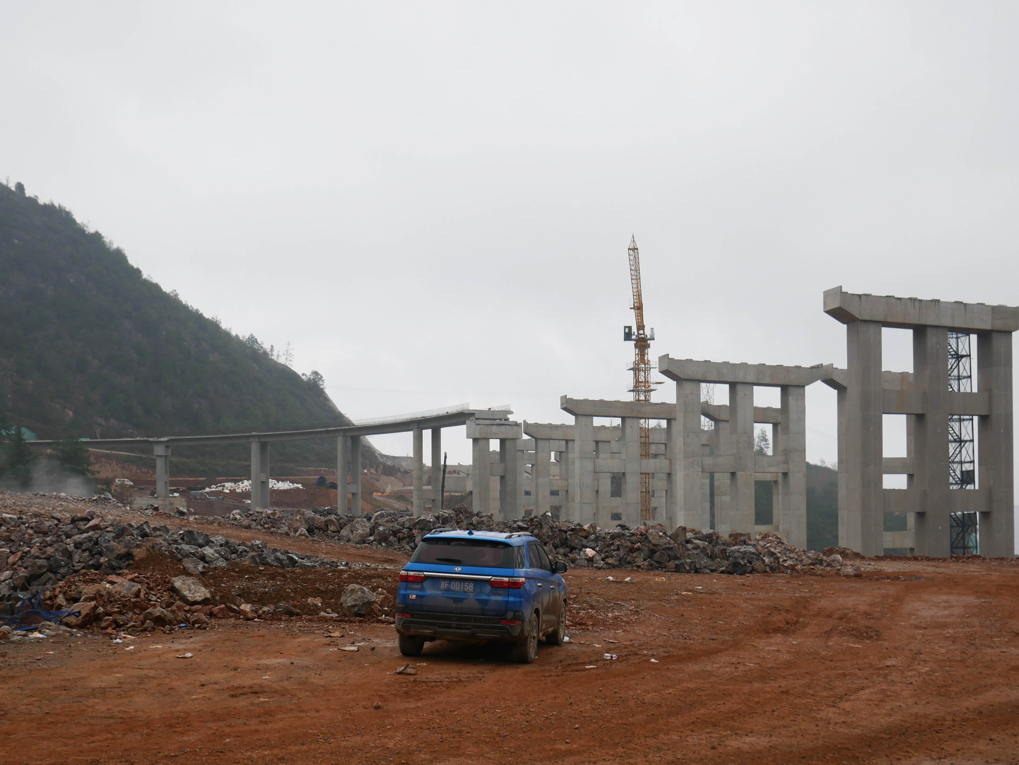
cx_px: 539
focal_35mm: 45
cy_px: 502
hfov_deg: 42.0
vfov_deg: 32.0
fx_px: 1325
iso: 200
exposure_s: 1/125
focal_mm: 17
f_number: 4
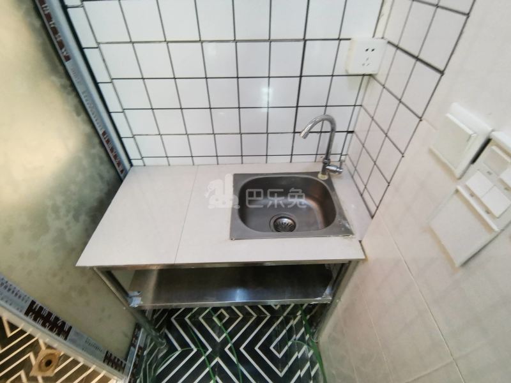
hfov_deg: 91.0
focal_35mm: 17
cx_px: 256
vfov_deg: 74.7
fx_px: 251
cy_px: 192
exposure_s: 1/16.7
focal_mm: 2.26
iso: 640
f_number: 2.2
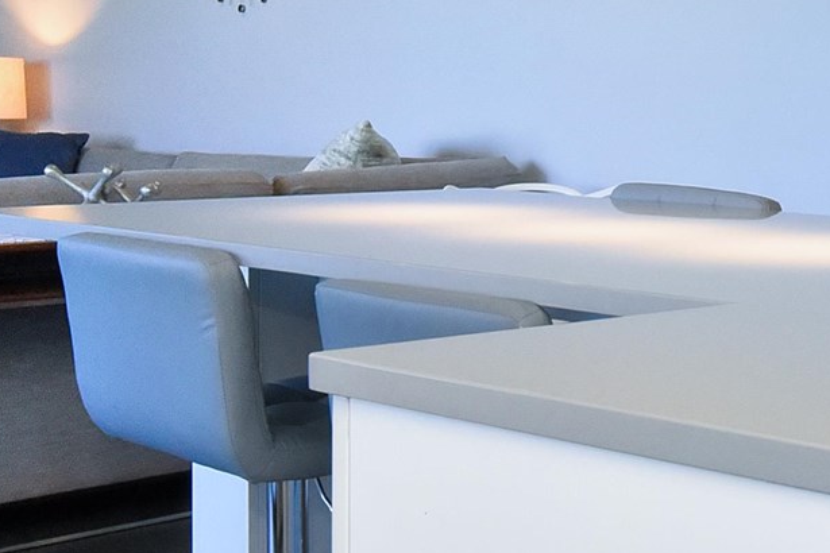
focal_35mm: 80
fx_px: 1844
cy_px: 163
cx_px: 803
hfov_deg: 24.4
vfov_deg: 17.0
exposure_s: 1/60
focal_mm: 16
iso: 6400
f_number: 16
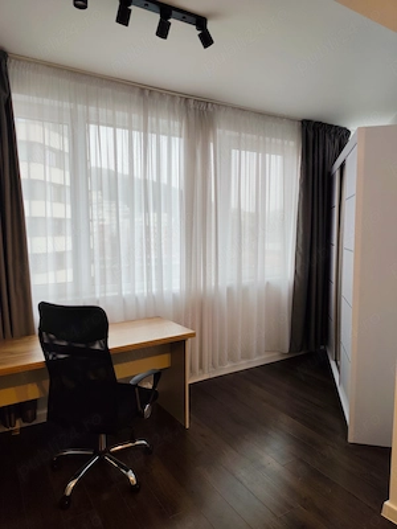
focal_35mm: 23
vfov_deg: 73.9
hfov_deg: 58.9
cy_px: 264
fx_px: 352
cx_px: 198
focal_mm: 6.19
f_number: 1.65
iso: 125
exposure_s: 1/82.4
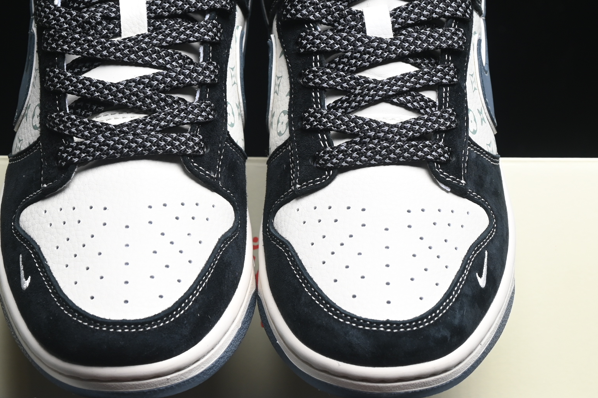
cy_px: 176
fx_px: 2242
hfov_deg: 15.2
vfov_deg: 10.2
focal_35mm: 135
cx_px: 262
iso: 160
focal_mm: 50
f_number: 6.3
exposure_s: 1/60
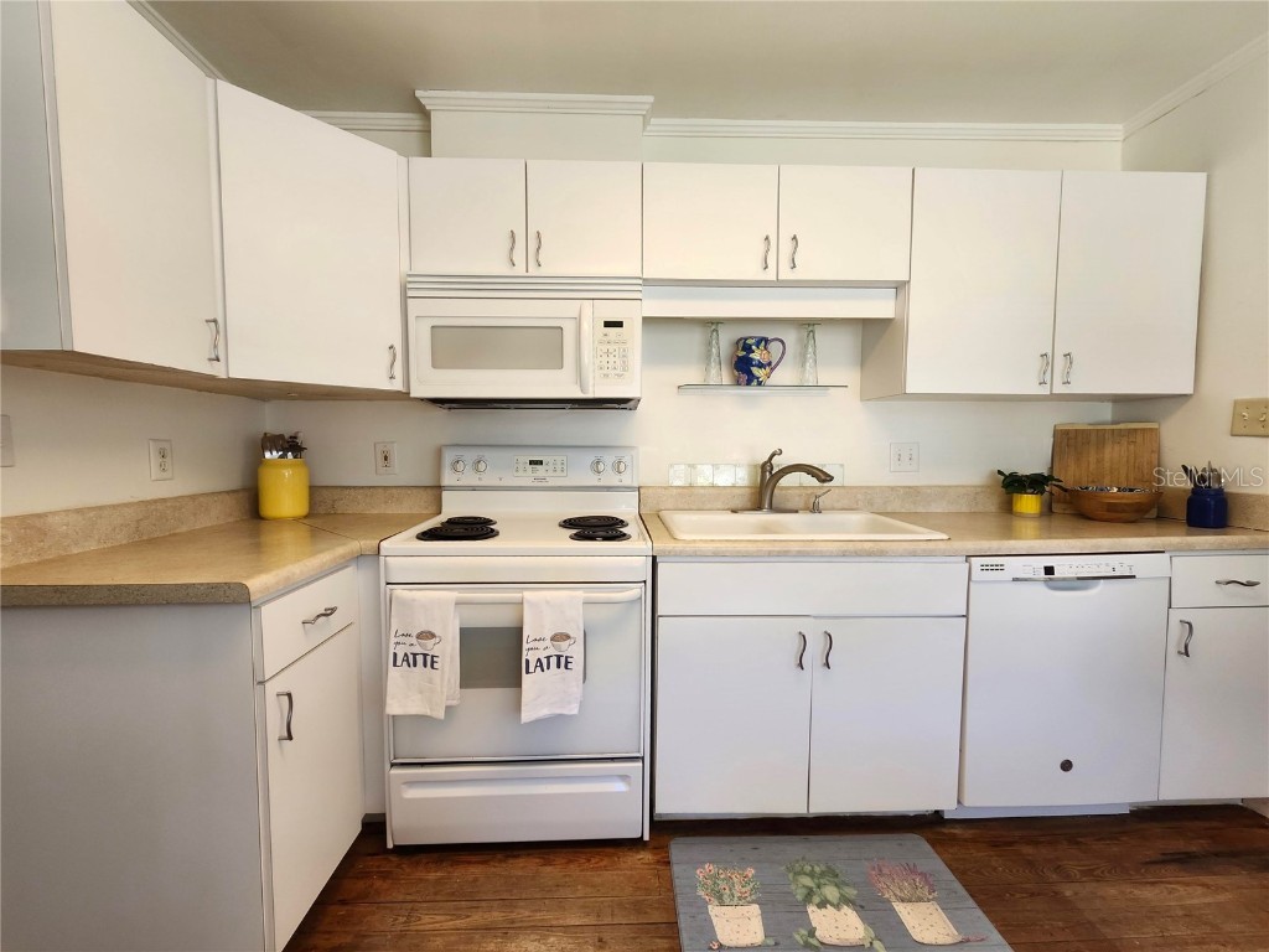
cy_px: 476
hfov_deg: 106.2
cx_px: 634
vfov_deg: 89.9
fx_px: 477
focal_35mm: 13
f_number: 2.2
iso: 64
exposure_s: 1/60
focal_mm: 1.74
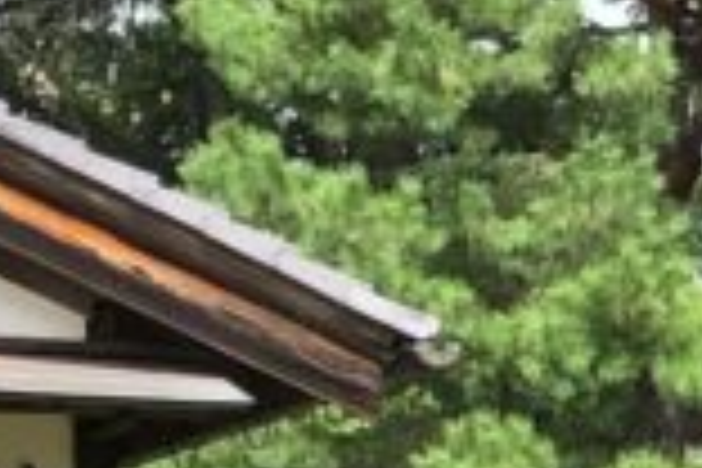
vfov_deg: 6.0
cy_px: 940
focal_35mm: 224
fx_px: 4368
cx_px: 1125
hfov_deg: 8.9
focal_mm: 4
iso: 20
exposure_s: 1/1499
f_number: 1.8
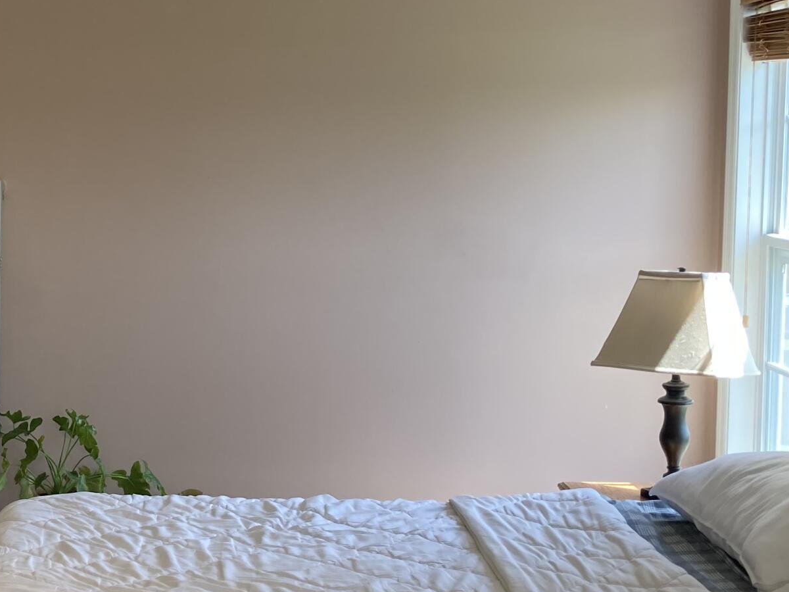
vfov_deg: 21.0
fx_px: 1596
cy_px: 358
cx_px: 63
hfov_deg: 26.7
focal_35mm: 70
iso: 40
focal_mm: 3.99
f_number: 1.8
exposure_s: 1/120
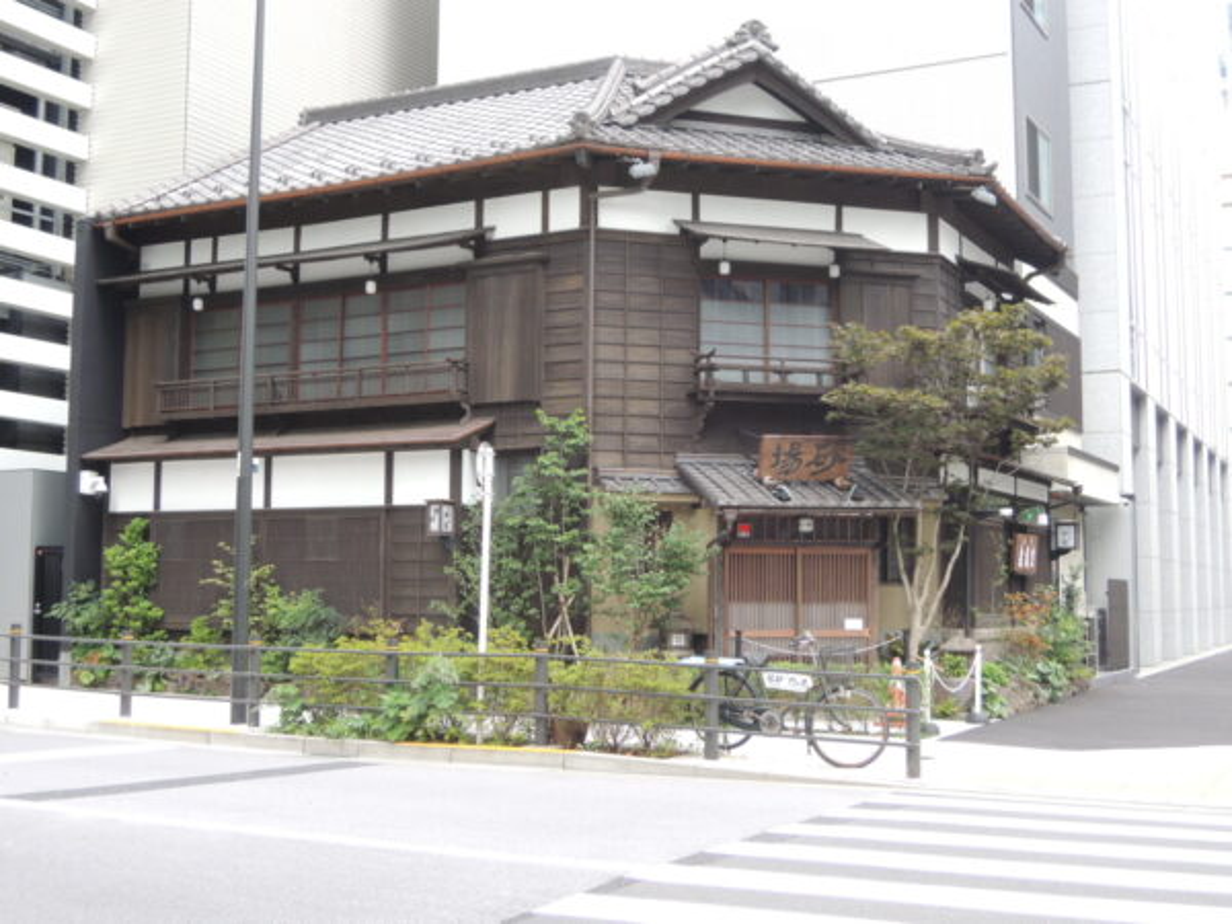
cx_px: 616
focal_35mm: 45
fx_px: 1602
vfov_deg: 32.2
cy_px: 462
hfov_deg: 42.1
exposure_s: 1/50
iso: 125
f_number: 3.5
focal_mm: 8.1
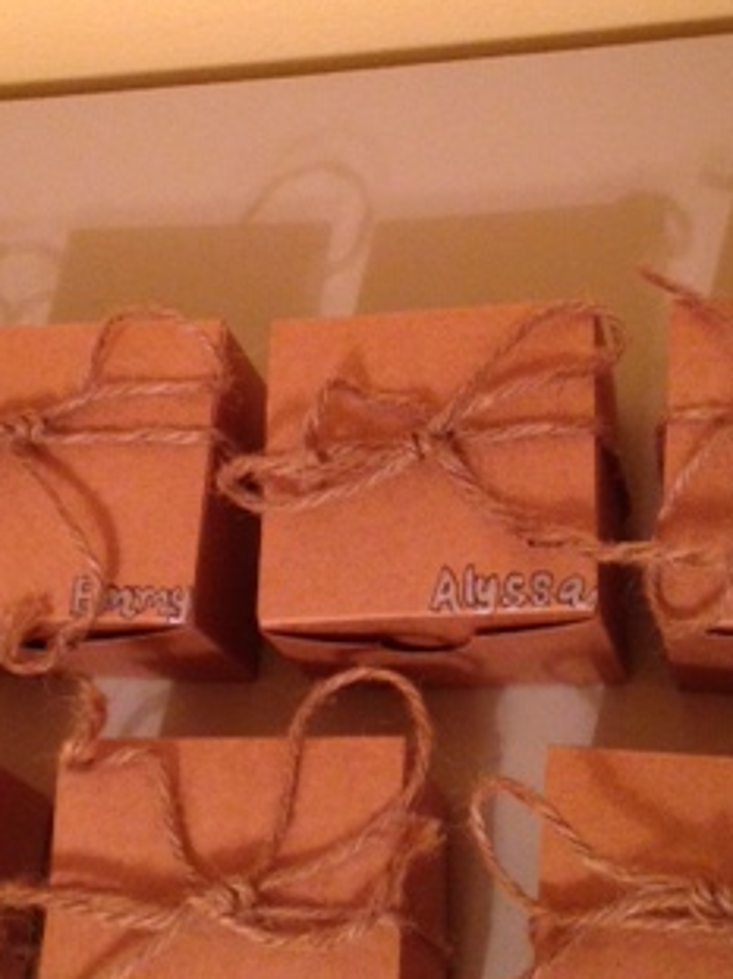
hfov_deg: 21.6
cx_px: 299
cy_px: 438
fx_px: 1921
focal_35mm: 68
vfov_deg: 28.6
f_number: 2.4
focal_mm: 4.12
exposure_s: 1/20
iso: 320
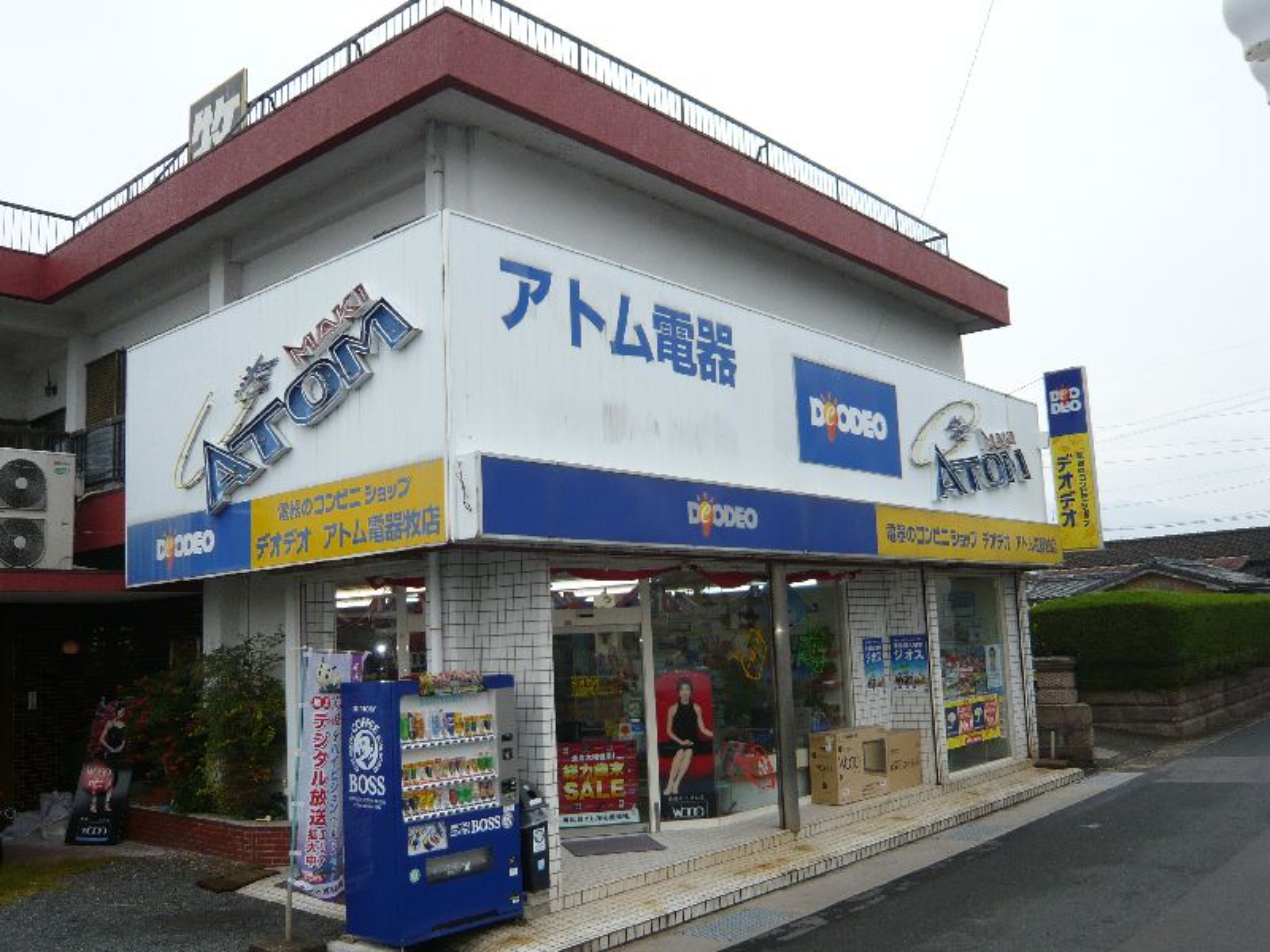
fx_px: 1101
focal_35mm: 30
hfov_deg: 60.0
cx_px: 635
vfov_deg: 46.8
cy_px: 476
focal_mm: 4.9
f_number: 2.9
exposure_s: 1/250
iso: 100
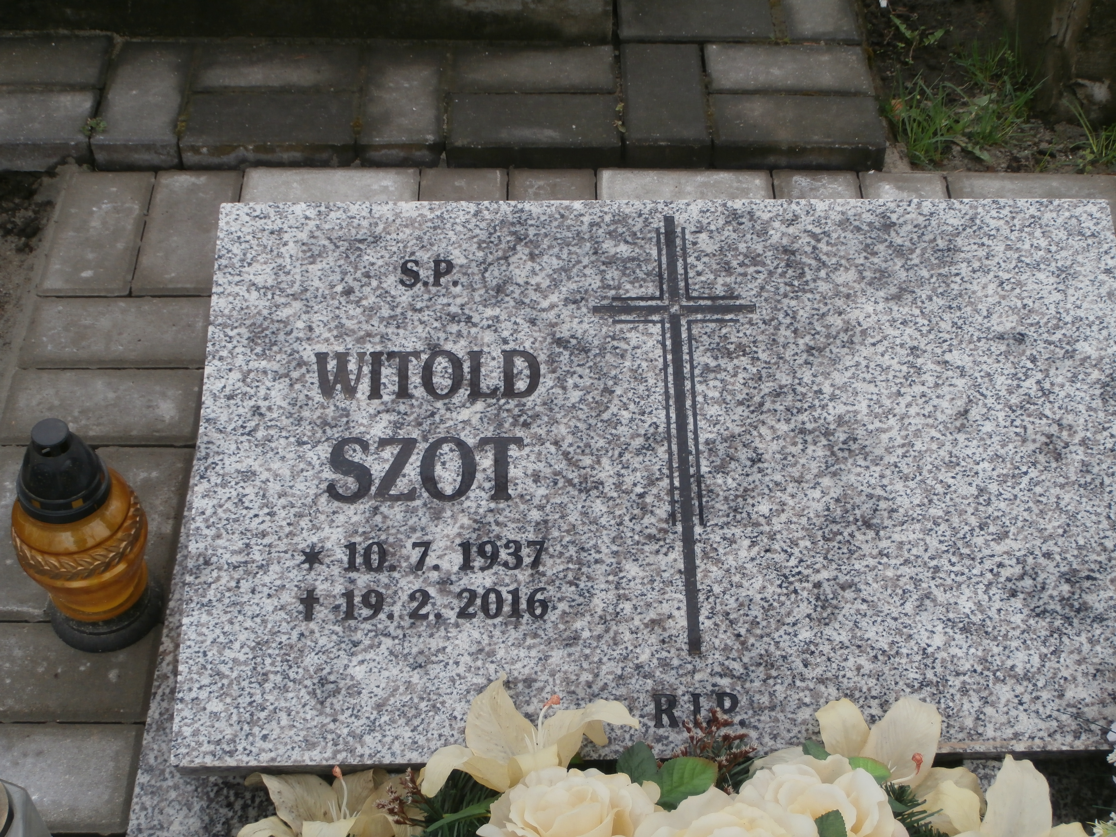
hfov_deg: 40.4
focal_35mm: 47
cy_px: 418
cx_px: 558
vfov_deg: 30.9
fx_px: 1515
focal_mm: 8.29
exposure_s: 1/160
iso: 100
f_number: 4.2
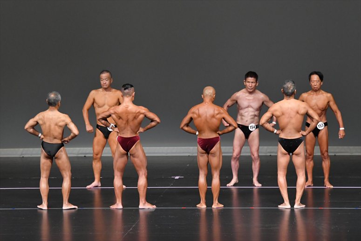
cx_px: 180
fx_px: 2175
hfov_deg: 9.5
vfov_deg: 6.3
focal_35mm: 217
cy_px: 120
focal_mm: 145
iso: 4000
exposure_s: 1/400
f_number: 5.6
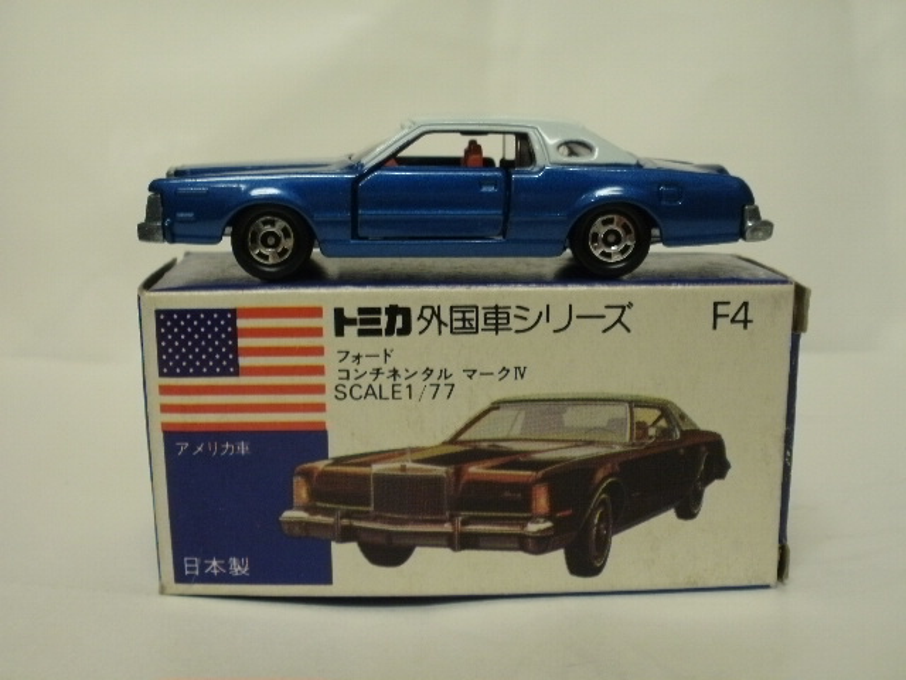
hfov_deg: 42.9
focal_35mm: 44
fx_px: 1152
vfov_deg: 32.9
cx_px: 453
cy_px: 340
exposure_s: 1/13
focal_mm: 7.7
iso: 125
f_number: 4
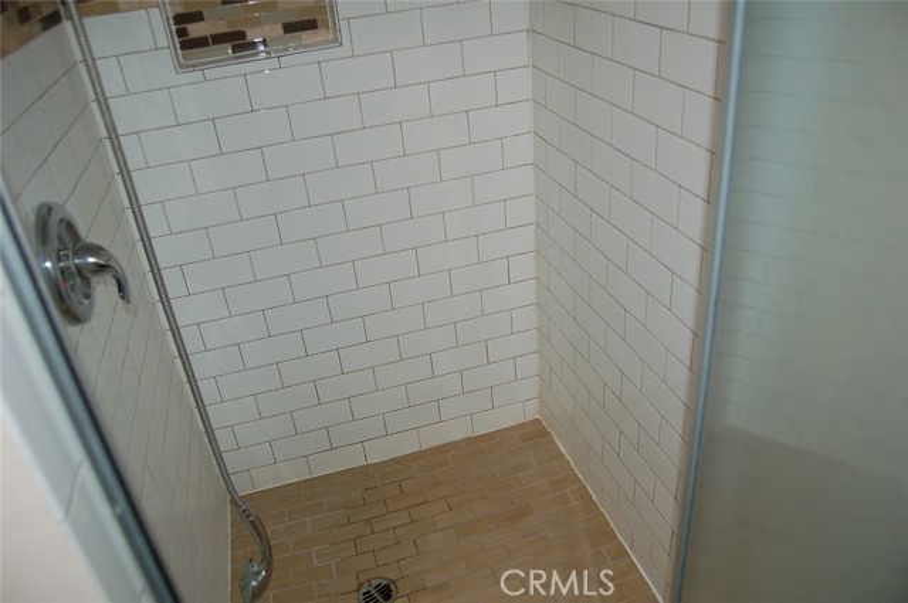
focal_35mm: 27
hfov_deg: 67.4
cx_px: 454
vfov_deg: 47.8
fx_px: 680
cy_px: 302
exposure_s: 1/60
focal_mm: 18
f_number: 3.5
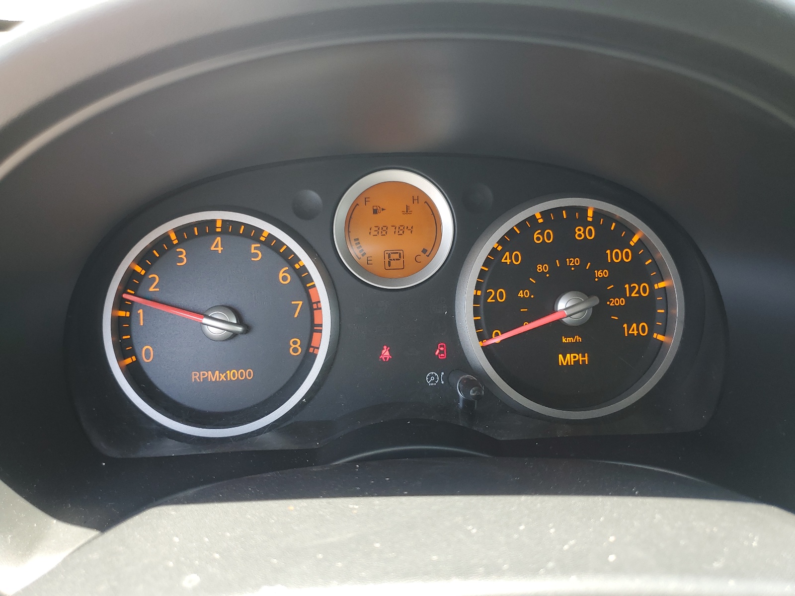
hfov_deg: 67.3
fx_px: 597
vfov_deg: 53.1
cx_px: 398
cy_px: 298
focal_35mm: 26
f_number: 1.5
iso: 50
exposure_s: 1/147
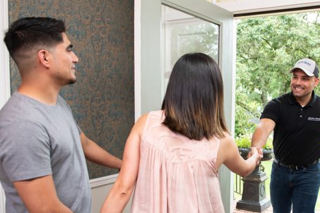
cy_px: 141
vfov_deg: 36.5
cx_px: 239
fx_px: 320
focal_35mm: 36
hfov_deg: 50.9
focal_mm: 24
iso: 640
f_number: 4
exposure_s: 1/100
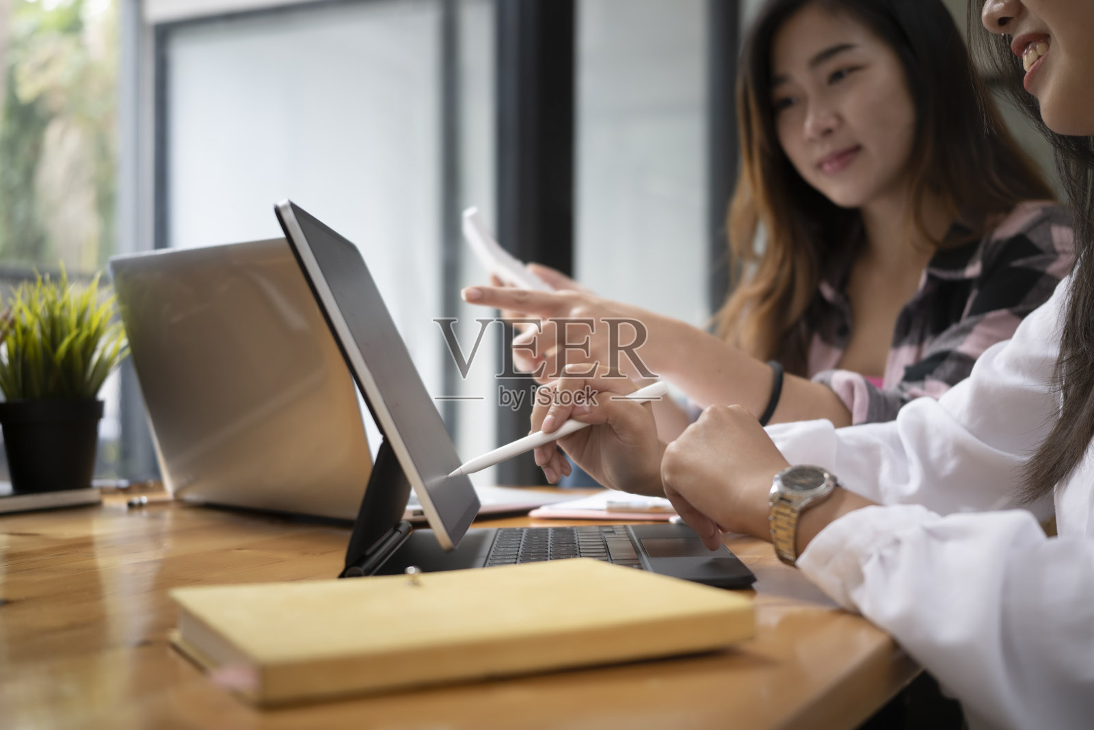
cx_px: 547
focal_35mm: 45
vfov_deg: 29.9
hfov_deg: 43.6
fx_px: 1368
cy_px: 365
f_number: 2.8
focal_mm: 45
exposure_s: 1/250
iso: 400
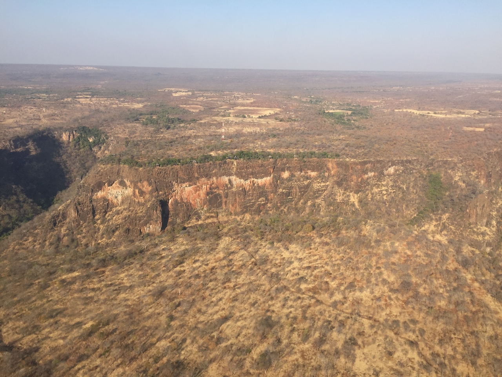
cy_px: 188
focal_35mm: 29
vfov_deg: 48.2
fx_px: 421
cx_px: 251
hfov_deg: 61.7
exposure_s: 1/1582
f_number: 2.2
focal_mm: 4.15
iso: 32
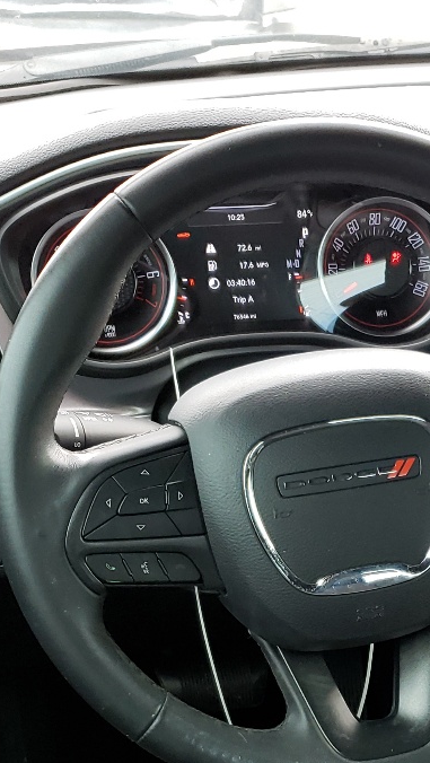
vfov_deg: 30.4
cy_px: 649
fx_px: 1356
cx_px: 484
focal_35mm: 67
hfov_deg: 17.4
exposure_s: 1/120
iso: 73
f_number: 1.5
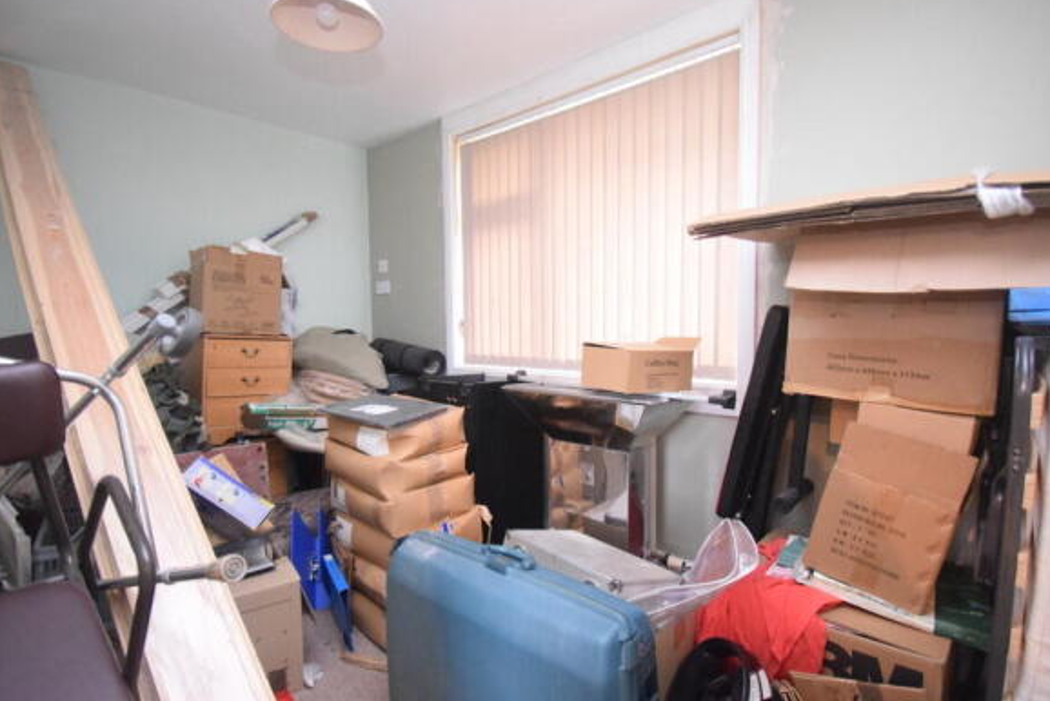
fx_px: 496
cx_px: 519
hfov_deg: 93.2
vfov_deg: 70.5
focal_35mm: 17
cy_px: 357
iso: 6400
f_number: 4.5
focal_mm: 10
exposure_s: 1/10
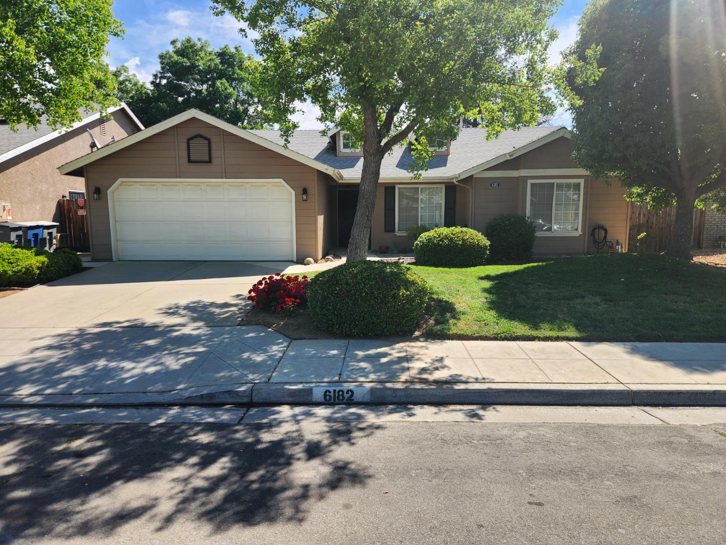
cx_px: 363
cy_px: 272
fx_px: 482
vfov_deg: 58.9
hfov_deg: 73.9
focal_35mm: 23
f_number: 1.8
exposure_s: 1/914
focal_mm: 5.4
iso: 20
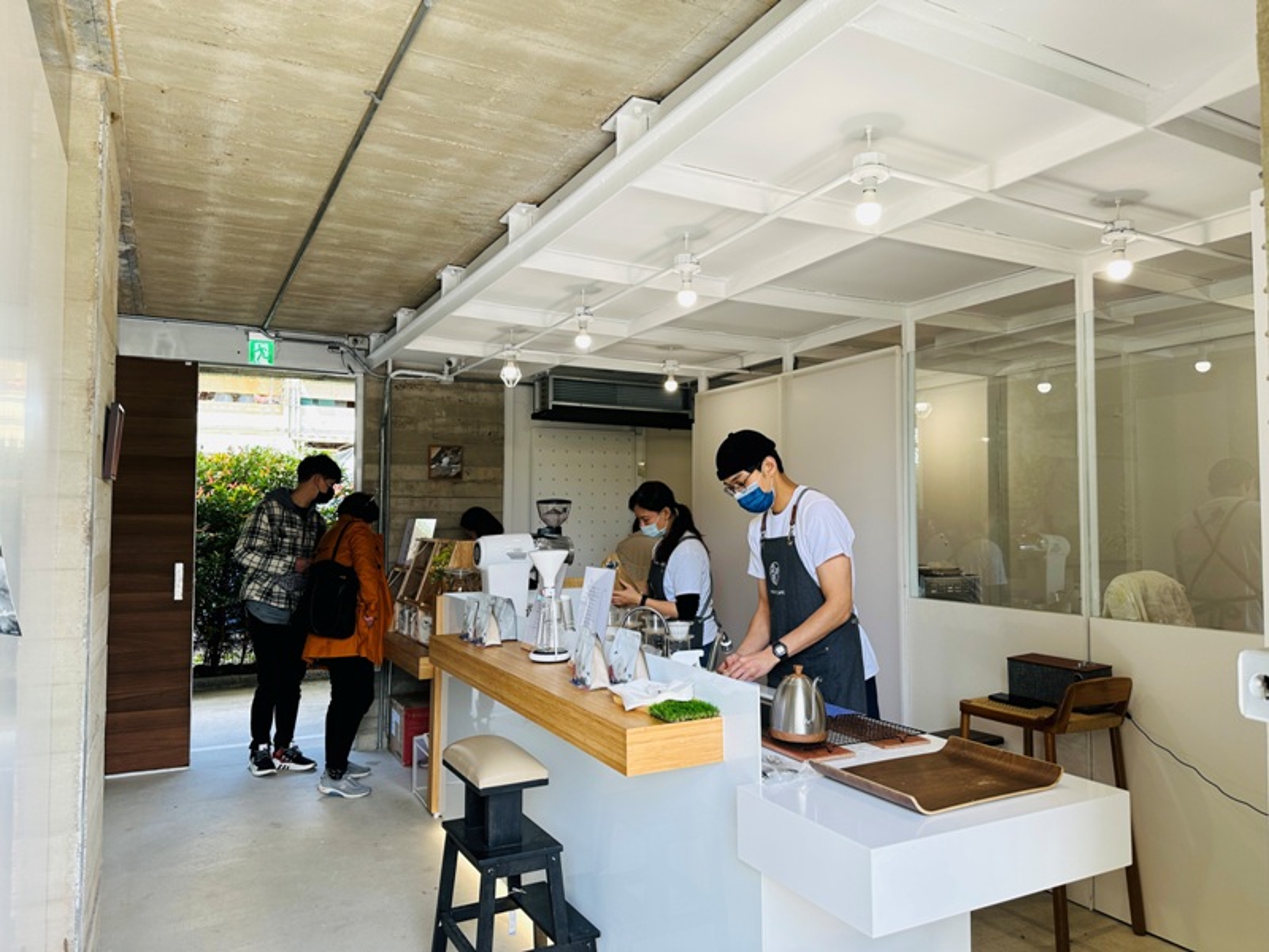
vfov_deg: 56.8
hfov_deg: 71.6
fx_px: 880
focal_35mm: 24
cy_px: 476
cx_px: 634
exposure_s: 1/229
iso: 80
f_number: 1.78
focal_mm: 6.86
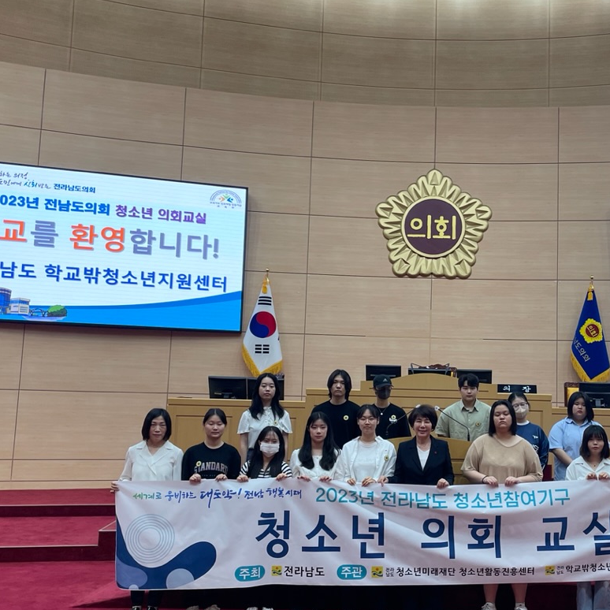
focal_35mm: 38
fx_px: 758
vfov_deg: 43.8
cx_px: 413
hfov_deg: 43.2
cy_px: 337
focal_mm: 4.2
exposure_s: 1/120
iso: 100
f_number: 1.6
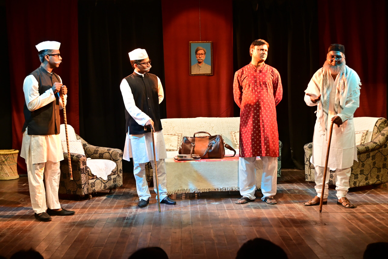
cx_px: 194
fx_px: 614
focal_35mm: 57
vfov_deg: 23.8
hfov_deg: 35.1
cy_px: 130
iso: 1000
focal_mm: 38
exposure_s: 1/100
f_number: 4.5
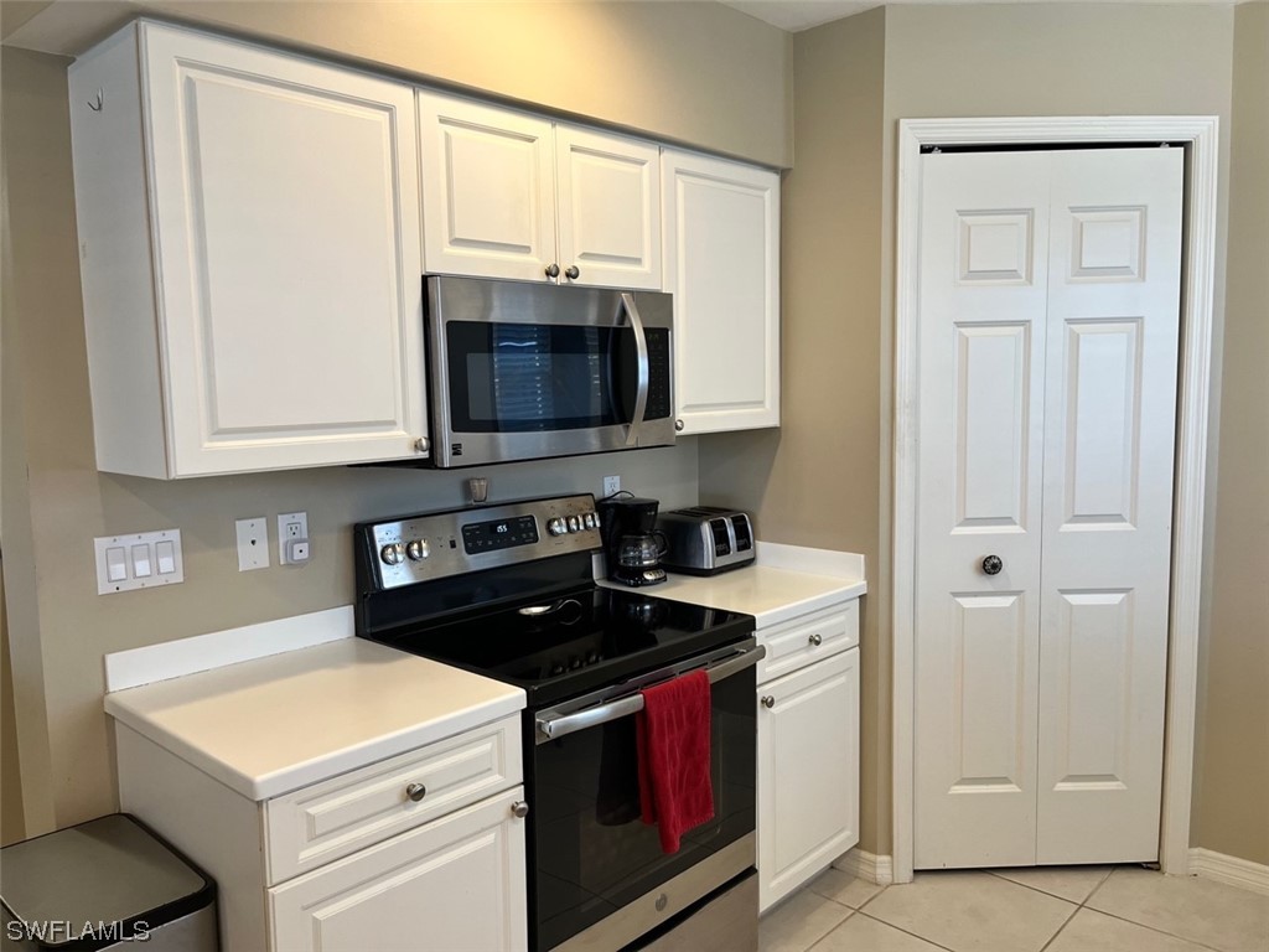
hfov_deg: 67.3
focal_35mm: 26
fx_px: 953
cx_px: 634
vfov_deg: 53.1
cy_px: 476
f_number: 1.6
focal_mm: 5.1
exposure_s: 1/120
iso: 125
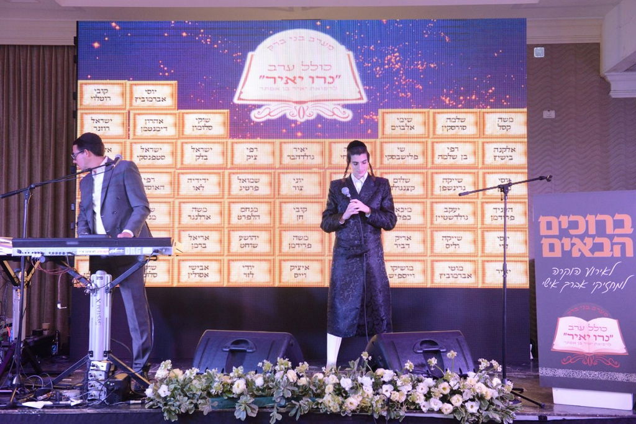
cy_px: 212
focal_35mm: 45
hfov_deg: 43.6
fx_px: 795
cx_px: 318
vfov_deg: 29.9
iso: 4000
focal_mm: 45
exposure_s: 1/160
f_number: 5
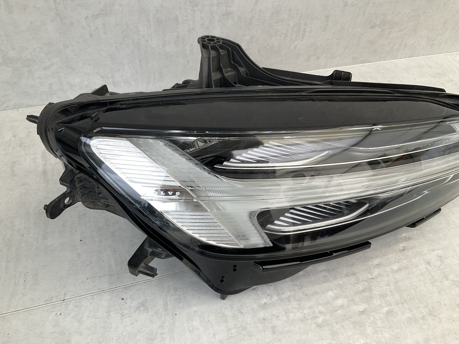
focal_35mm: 29
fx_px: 385
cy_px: 172
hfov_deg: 61.7
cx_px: 230
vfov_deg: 48.2
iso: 16
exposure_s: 1/186
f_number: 1.8
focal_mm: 3
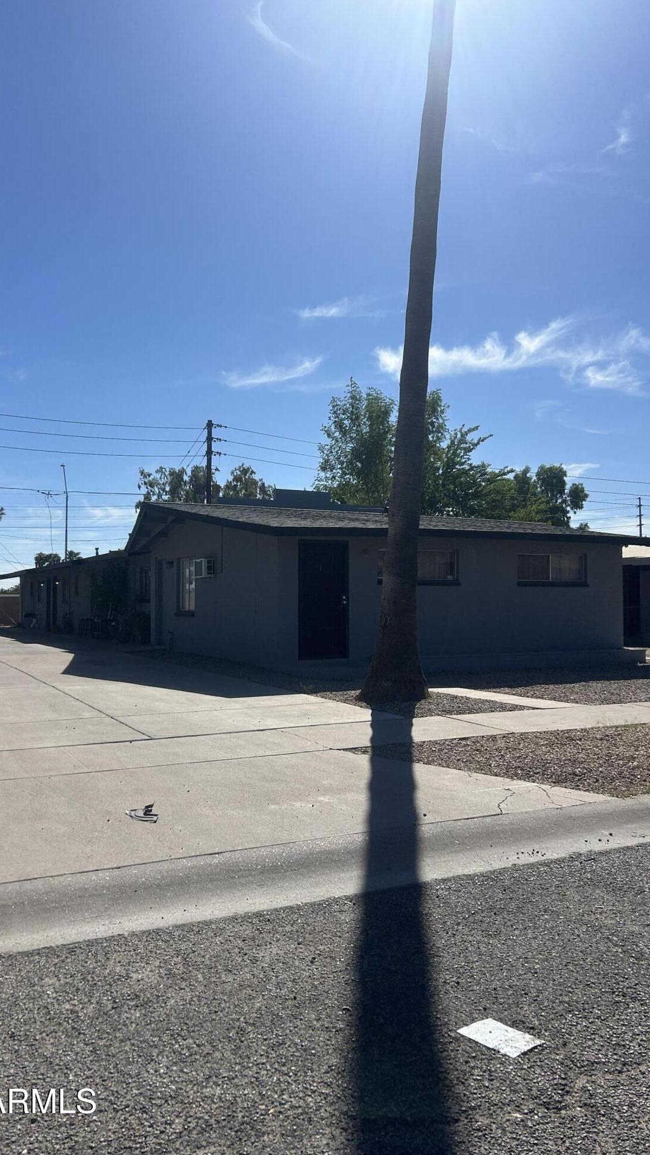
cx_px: 341
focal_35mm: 29
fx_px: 889
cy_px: 564
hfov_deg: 40.2
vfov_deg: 66.1
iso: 50
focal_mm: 5.7
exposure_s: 1/9434
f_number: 1.5
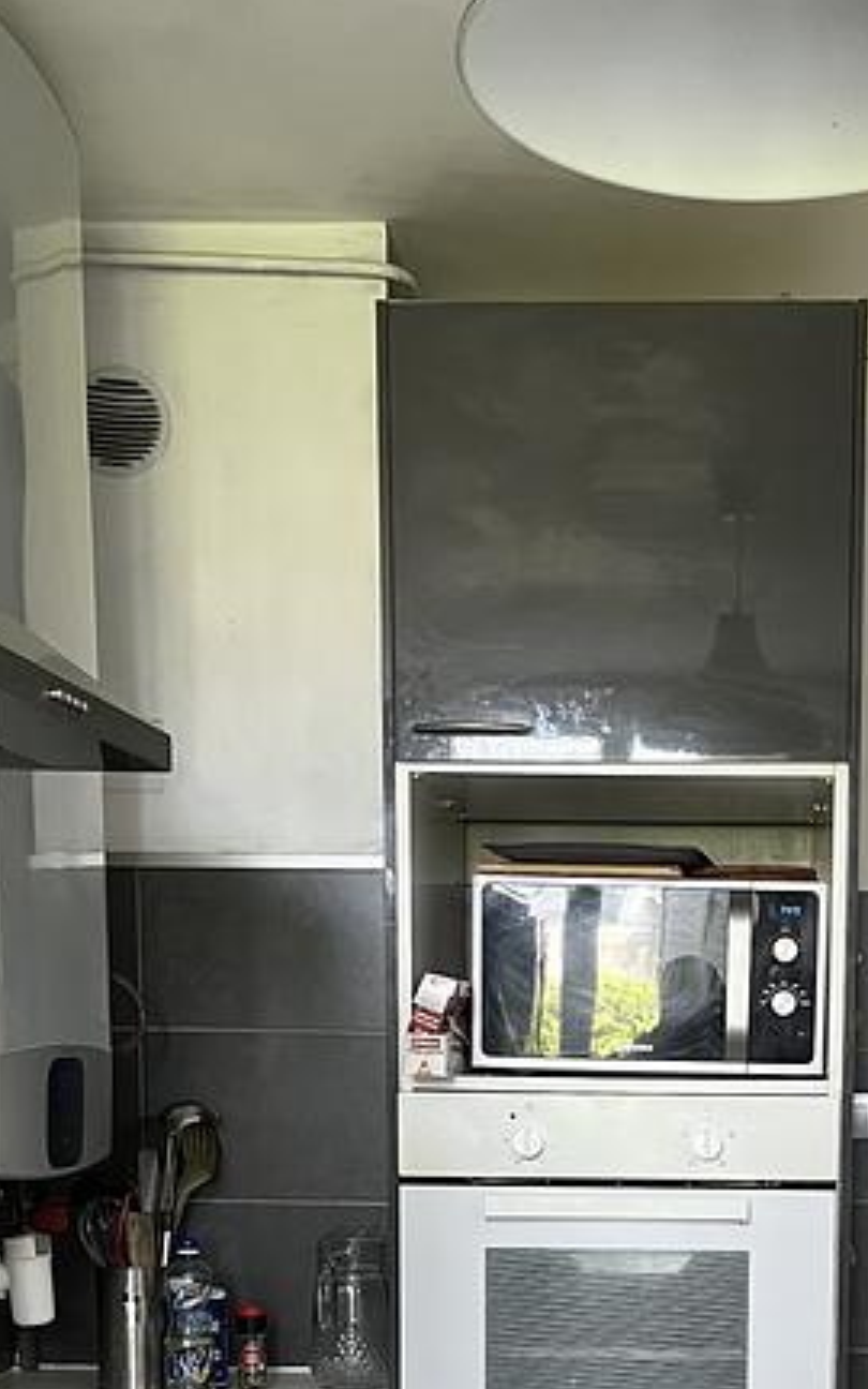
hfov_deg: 24.9
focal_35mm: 51
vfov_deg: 36.9
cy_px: 1267
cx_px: 691
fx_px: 1930
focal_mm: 5.1
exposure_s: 1/60
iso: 200
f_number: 1.6
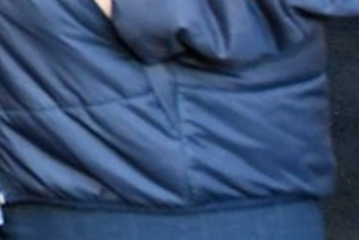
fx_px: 1886
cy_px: -261
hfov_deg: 9.2
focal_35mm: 189
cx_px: -631
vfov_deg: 7.0
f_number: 5.6
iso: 2000
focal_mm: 24
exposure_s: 1/250
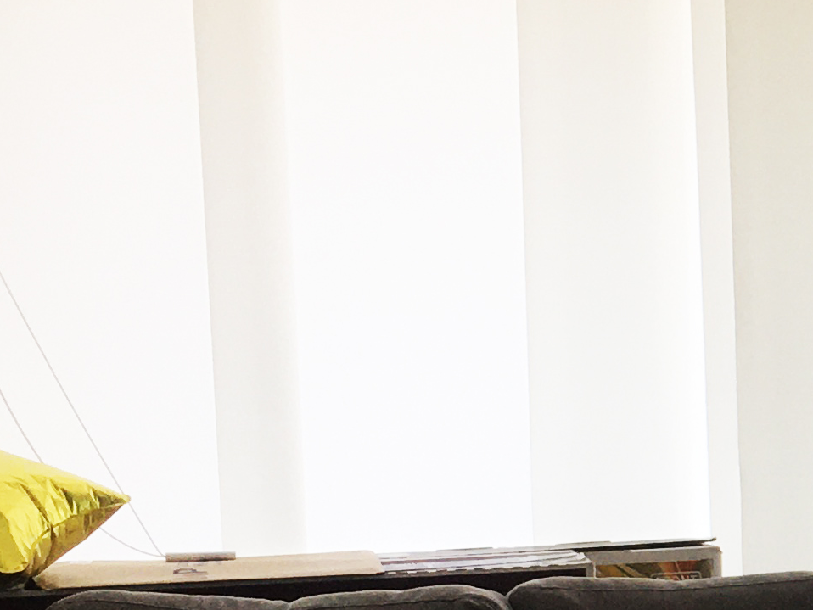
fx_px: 2866
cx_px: 1382
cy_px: 594
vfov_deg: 12.0
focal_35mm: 122
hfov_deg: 14.5
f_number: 2.2
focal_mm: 4.15
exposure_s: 1/120
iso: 32
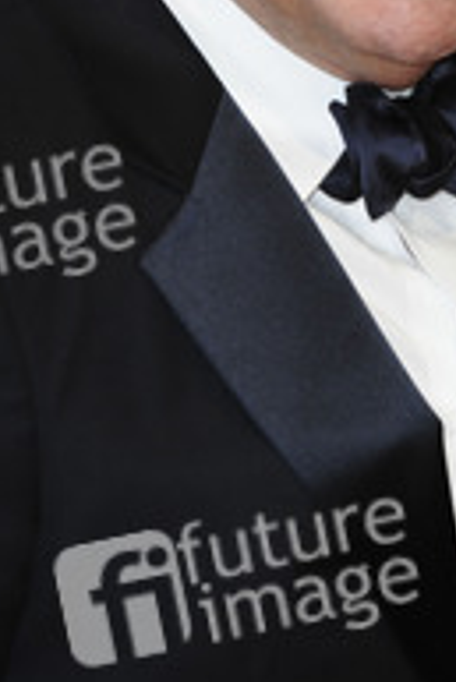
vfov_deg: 3.3
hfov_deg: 2.2
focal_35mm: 621
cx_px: 341
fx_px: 11777
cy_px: 53
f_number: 4.5
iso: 320
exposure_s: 1/200
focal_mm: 200
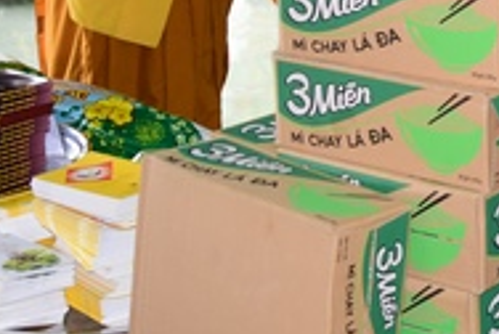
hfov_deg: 17.1
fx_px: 1485
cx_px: 759
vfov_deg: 12.0
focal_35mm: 107
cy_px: -236
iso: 320
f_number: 4.5
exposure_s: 1/40
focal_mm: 31
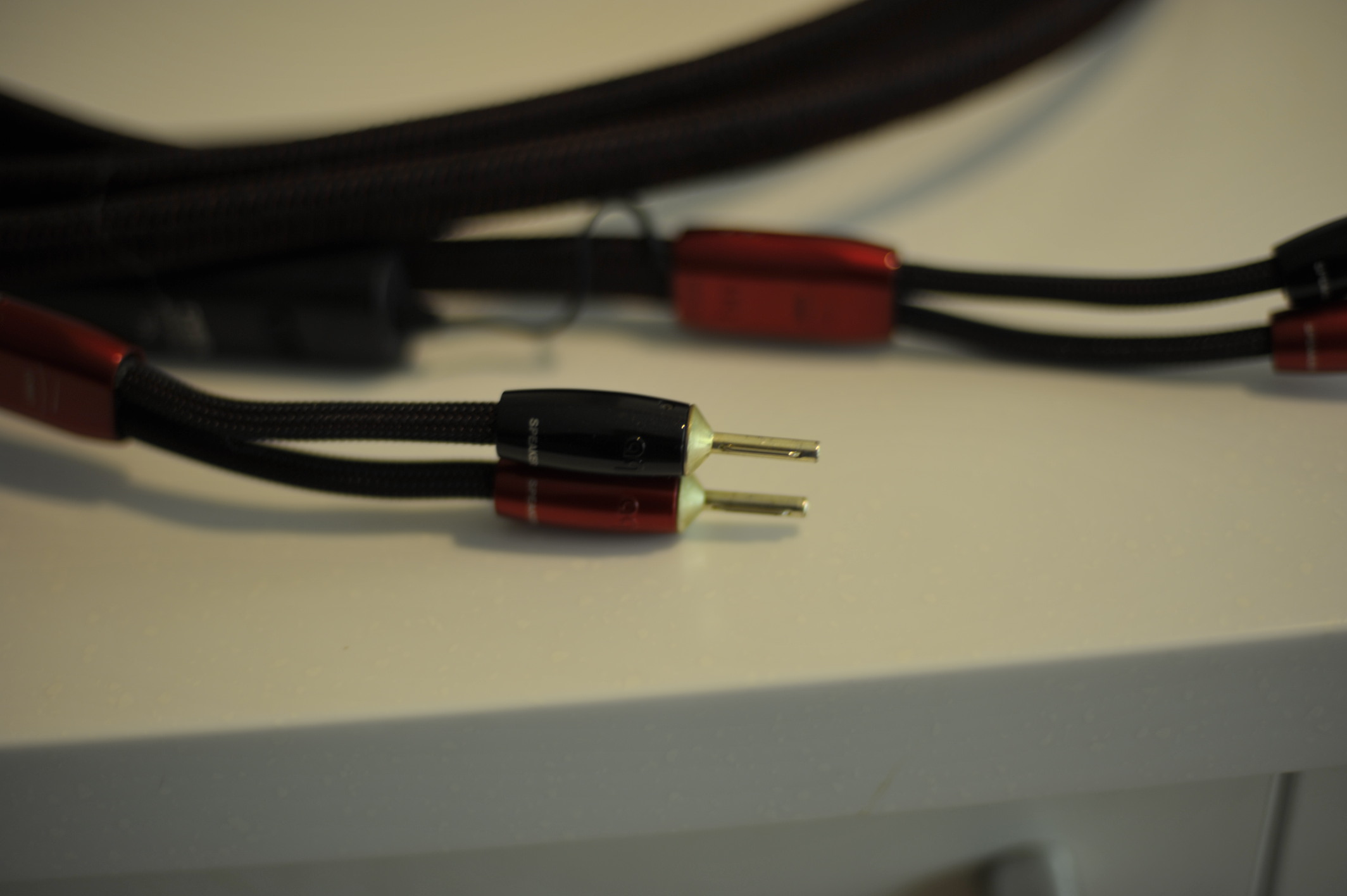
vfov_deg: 27.0
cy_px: 448
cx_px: 674
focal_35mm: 50
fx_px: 1870
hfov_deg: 39.6
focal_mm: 50
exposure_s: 1/30
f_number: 1.6
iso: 200
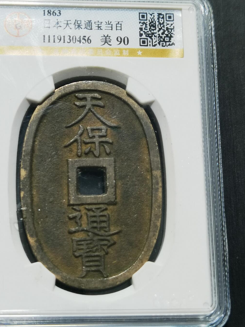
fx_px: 727
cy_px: 162
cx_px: 98
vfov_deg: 25.3
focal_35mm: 77
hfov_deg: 19.1
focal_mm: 6.67
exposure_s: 1/100
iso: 100
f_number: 1.9
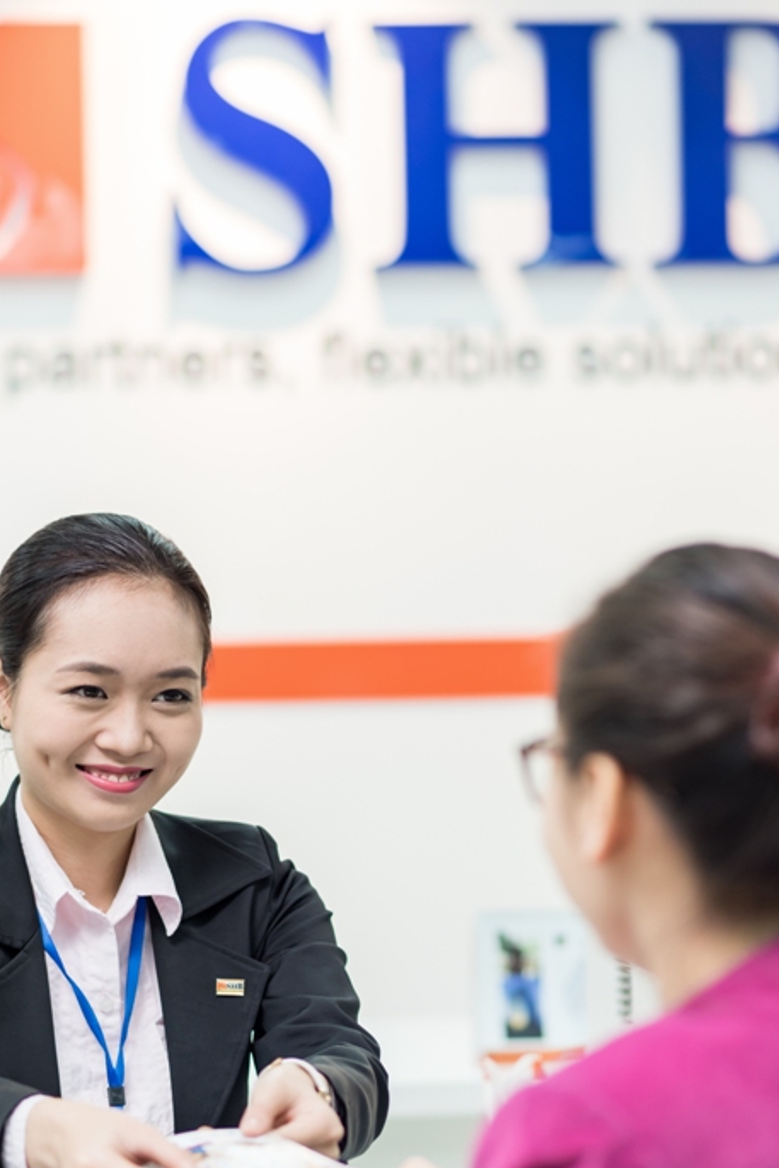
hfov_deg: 11.1
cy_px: 767
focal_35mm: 124
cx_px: 321
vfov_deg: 16.5
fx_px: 4022
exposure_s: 1/100
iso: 400
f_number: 2.5
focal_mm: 85
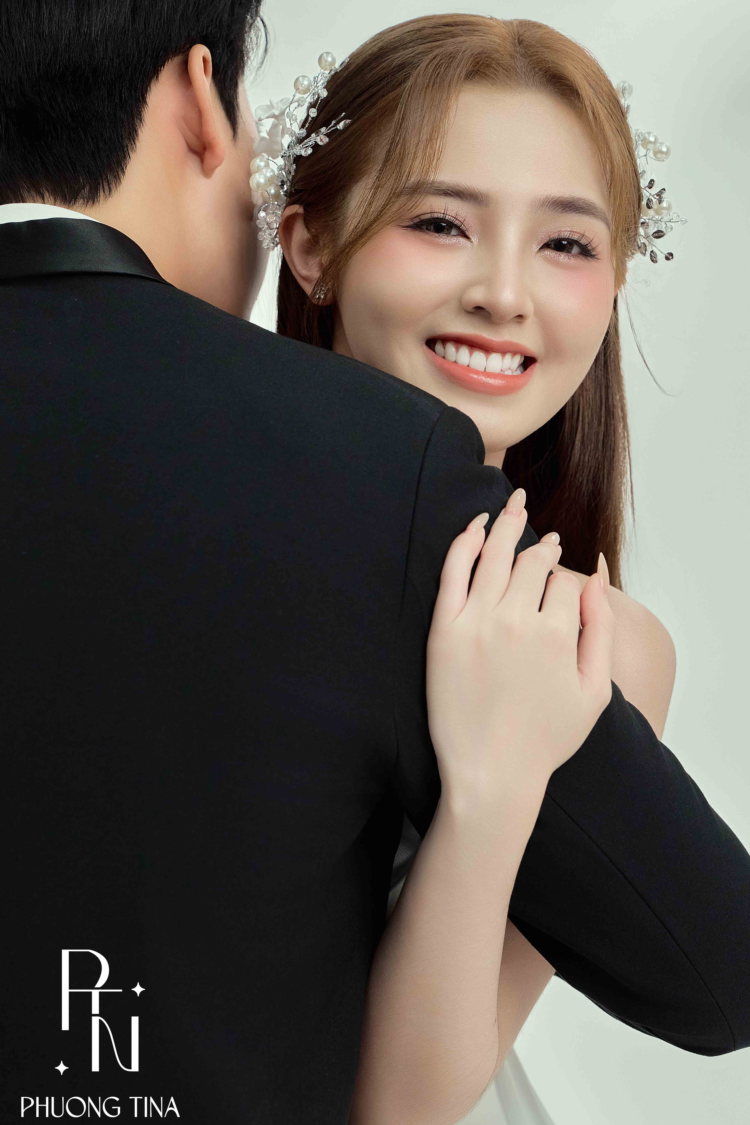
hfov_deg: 17.3
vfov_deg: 25.7
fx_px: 2469
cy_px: 533
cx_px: 359
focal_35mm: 79
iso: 640
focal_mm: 69
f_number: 4.5
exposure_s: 1/160
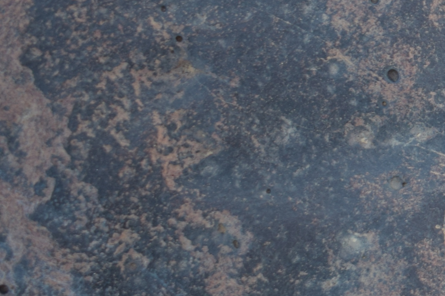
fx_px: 1693
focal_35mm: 137
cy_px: 108
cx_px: 849
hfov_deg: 13.2
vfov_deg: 10.0
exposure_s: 1/160
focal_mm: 23
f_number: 3.8
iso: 200
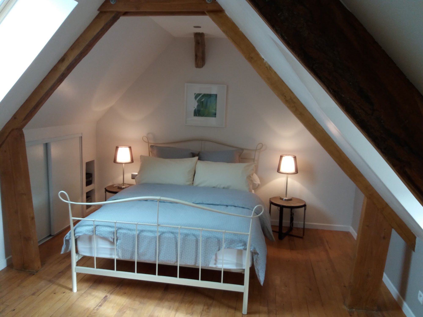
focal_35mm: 28
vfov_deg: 49.7
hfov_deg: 63.4
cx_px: 212
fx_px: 342
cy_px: 158
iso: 100
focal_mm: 3.7
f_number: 1.9
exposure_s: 1/33
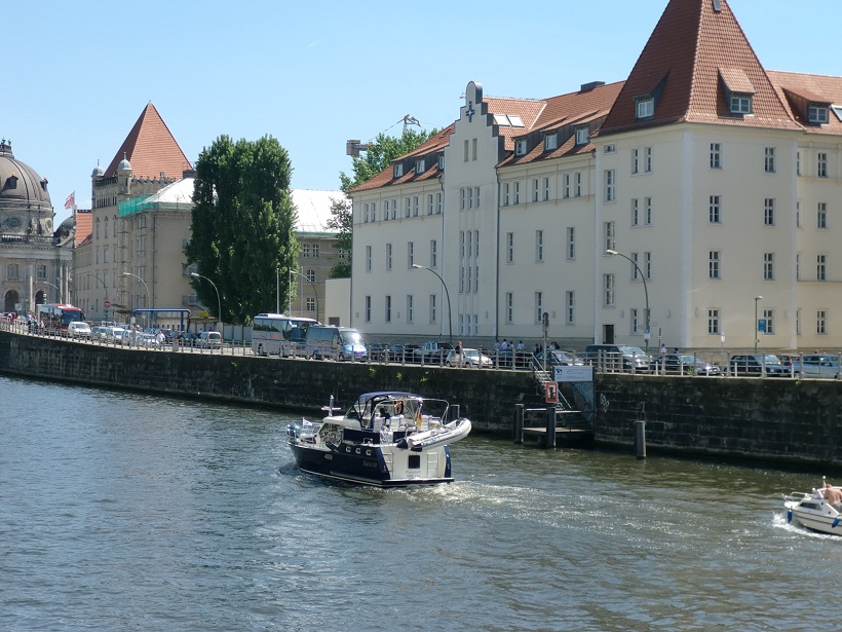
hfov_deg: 26.7
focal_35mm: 73
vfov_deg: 20.2
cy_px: 316
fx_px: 1776
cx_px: 421
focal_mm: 13.1
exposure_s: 1/400
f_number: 4.6
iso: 64
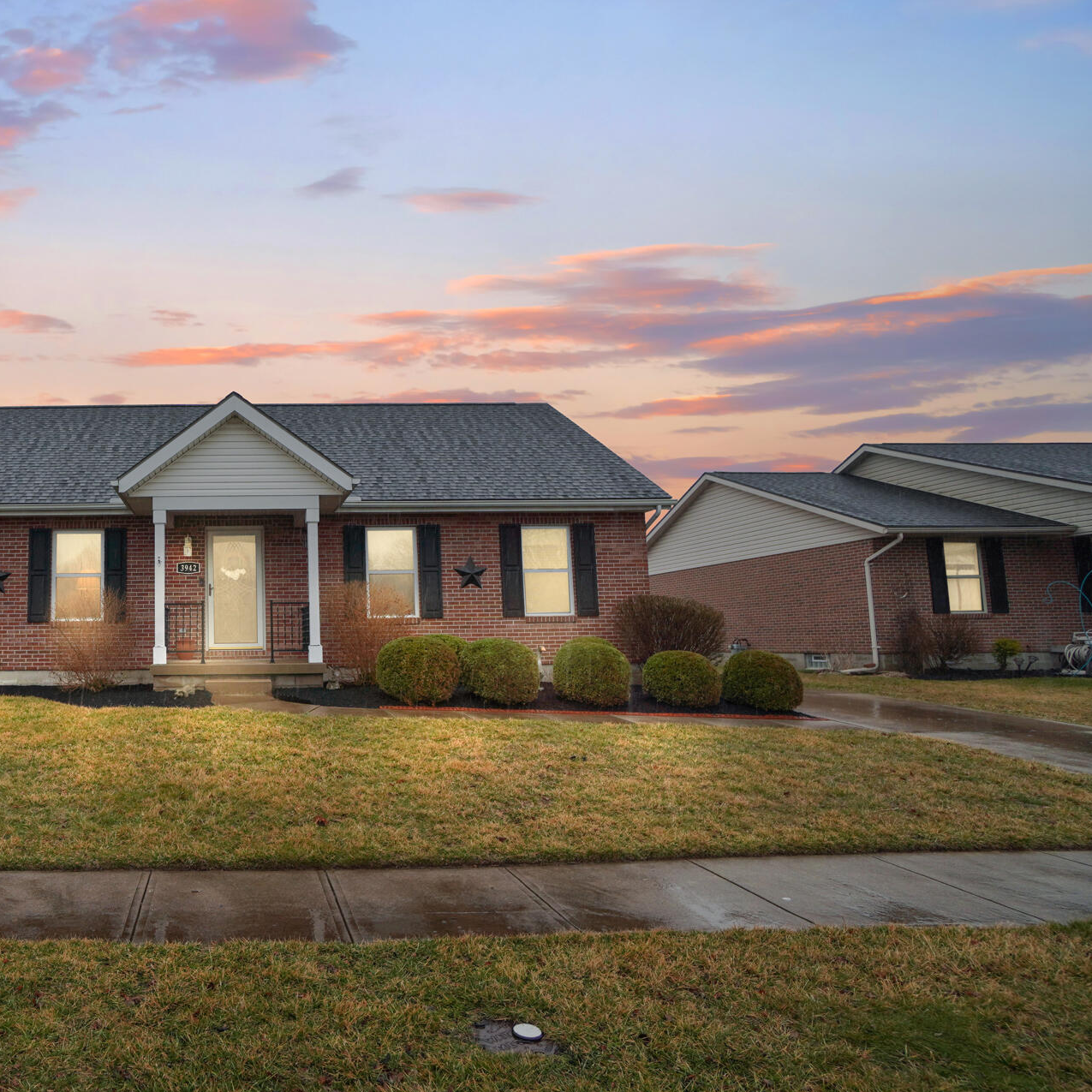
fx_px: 714
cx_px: 245
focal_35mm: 20
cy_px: 570
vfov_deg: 74.8
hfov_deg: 68.8
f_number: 4
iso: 100
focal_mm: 10
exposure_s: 1/200
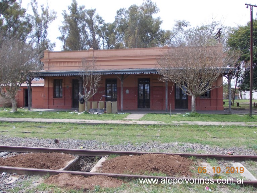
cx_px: 128
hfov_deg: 63.5
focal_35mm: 28
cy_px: 96
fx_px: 208
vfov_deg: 49.7
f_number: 5.4
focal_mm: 4
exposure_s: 1/200
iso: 80
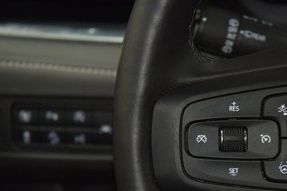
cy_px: 134
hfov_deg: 10.6
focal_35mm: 194
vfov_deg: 7.1
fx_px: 1547
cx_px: 228
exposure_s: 1/40
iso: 1250
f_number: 4.5
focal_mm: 70
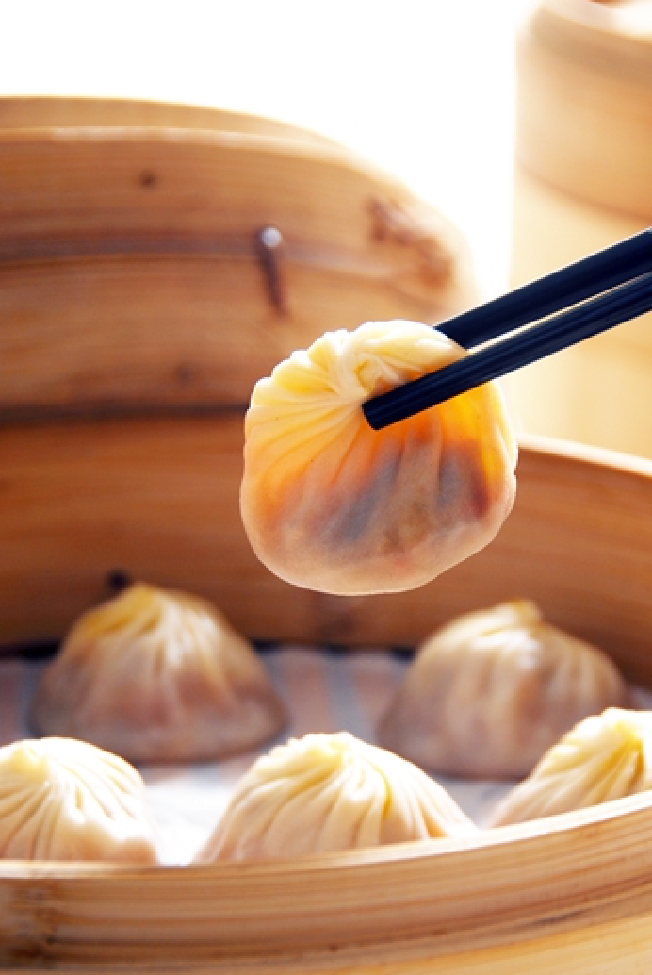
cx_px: 375
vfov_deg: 9.8
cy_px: 558
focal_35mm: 209
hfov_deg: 6.6
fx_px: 5662
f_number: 7.1
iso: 100
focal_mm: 120
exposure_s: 1/160
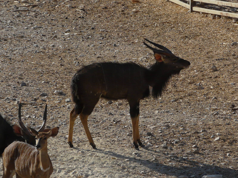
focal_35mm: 373
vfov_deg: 4.0
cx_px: 119
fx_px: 2565
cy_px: 89
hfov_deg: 5.3
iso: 100
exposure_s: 1/500
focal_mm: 38.4
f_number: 6.3
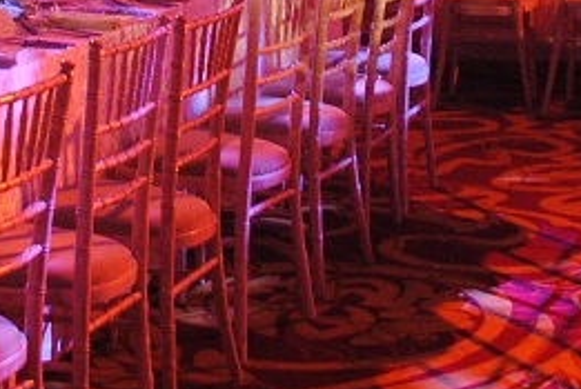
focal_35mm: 120
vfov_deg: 10.8
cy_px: -296
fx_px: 1940
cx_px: 258
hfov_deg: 17.0
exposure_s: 1/30
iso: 560
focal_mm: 18
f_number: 3.5
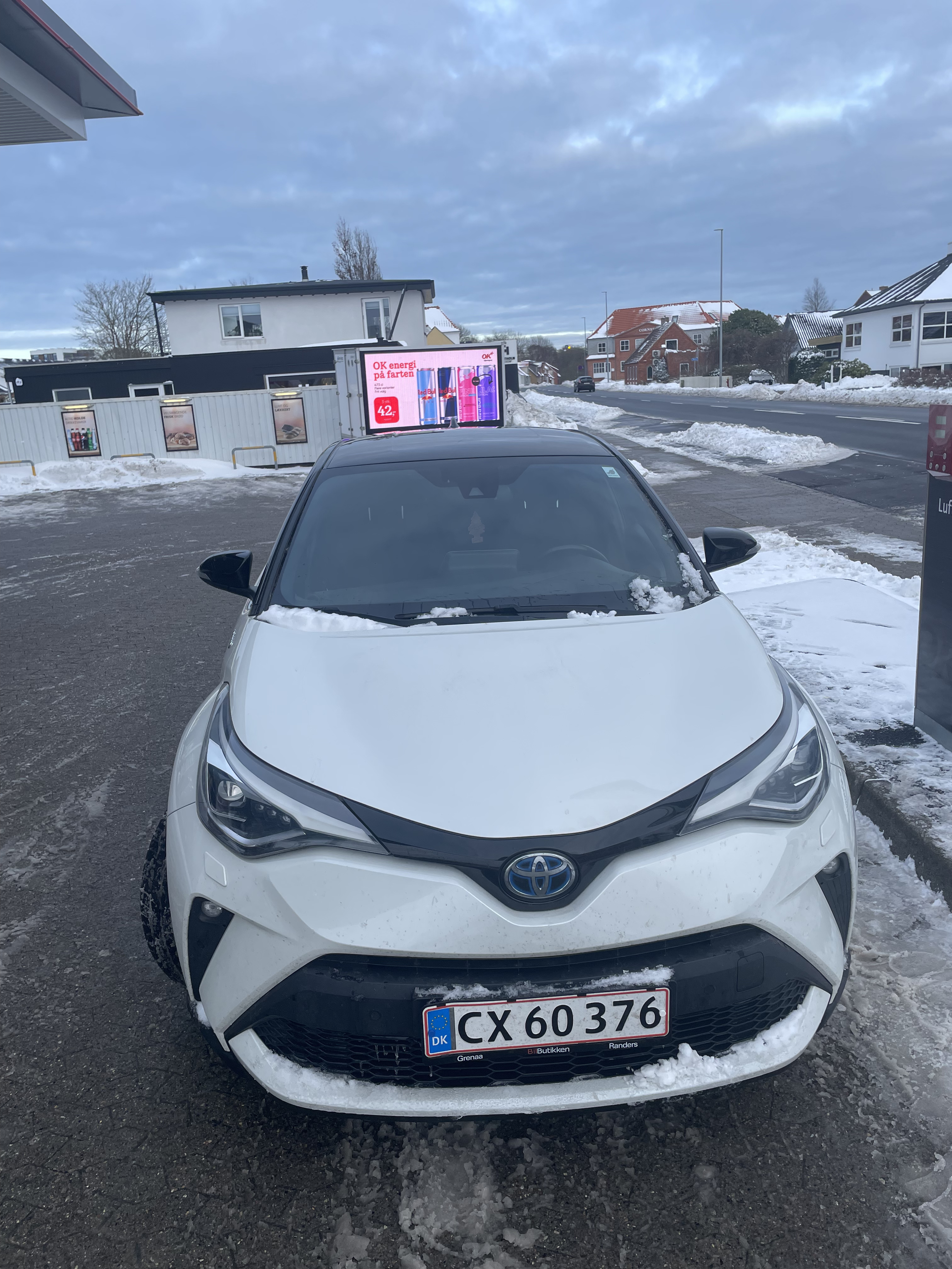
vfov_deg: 67.3
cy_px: 634
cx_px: 476
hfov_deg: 53.1
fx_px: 953
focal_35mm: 26
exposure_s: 1/643
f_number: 1.6
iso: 32
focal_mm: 4.2
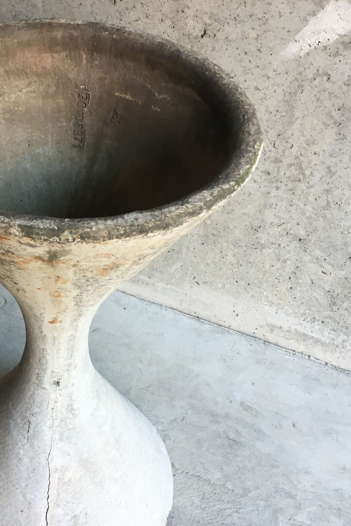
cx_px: 82
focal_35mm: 52
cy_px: 271
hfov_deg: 25.6
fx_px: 761
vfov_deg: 38.2
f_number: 2.2
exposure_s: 1/33
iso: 40
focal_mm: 4.15
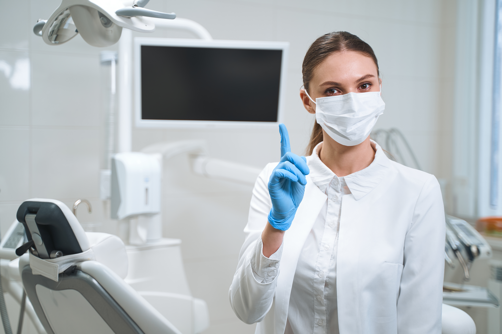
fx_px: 795
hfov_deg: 35.1
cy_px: 167
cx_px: 251
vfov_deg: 23.8
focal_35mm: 57
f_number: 2.8
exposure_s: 1/125
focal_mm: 57
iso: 200
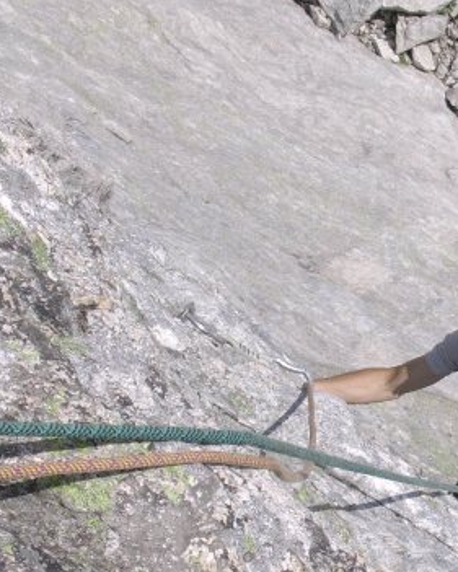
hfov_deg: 10.9
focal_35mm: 140
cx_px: 463
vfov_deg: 13.7
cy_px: 355
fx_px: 2371
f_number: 7
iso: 70
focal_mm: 9.6
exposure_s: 1/418
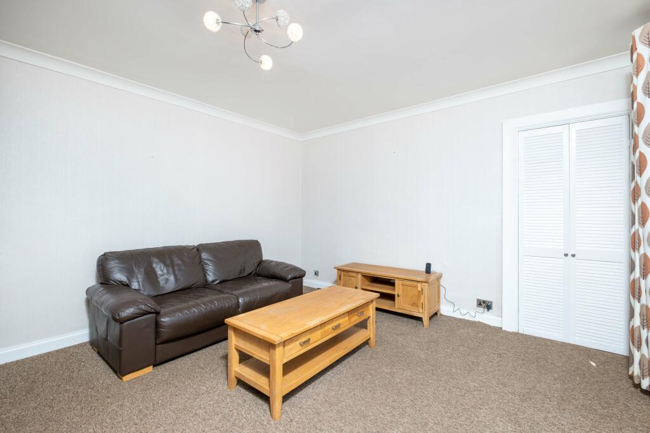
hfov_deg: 100.4
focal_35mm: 15
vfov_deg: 77.3
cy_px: 216
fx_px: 271
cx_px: 325
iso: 200
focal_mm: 10
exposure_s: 1/80
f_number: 7.1
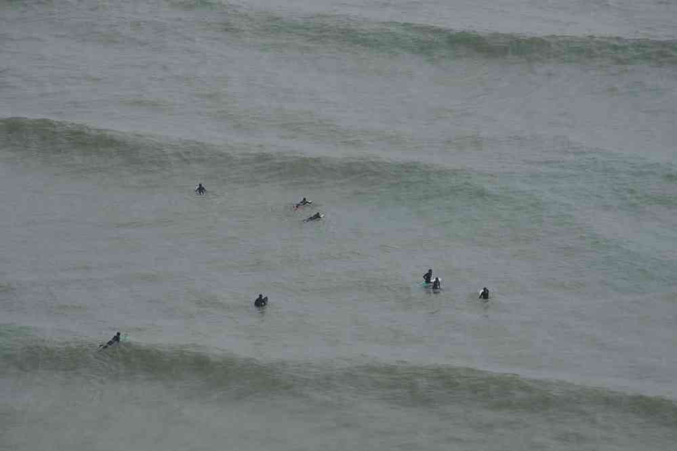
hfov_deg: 8.1
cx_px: 338
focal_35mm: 255
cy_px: 226
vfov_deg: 5.4
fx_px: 4795
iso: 200
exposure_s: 1/200
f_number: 8
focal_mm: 170
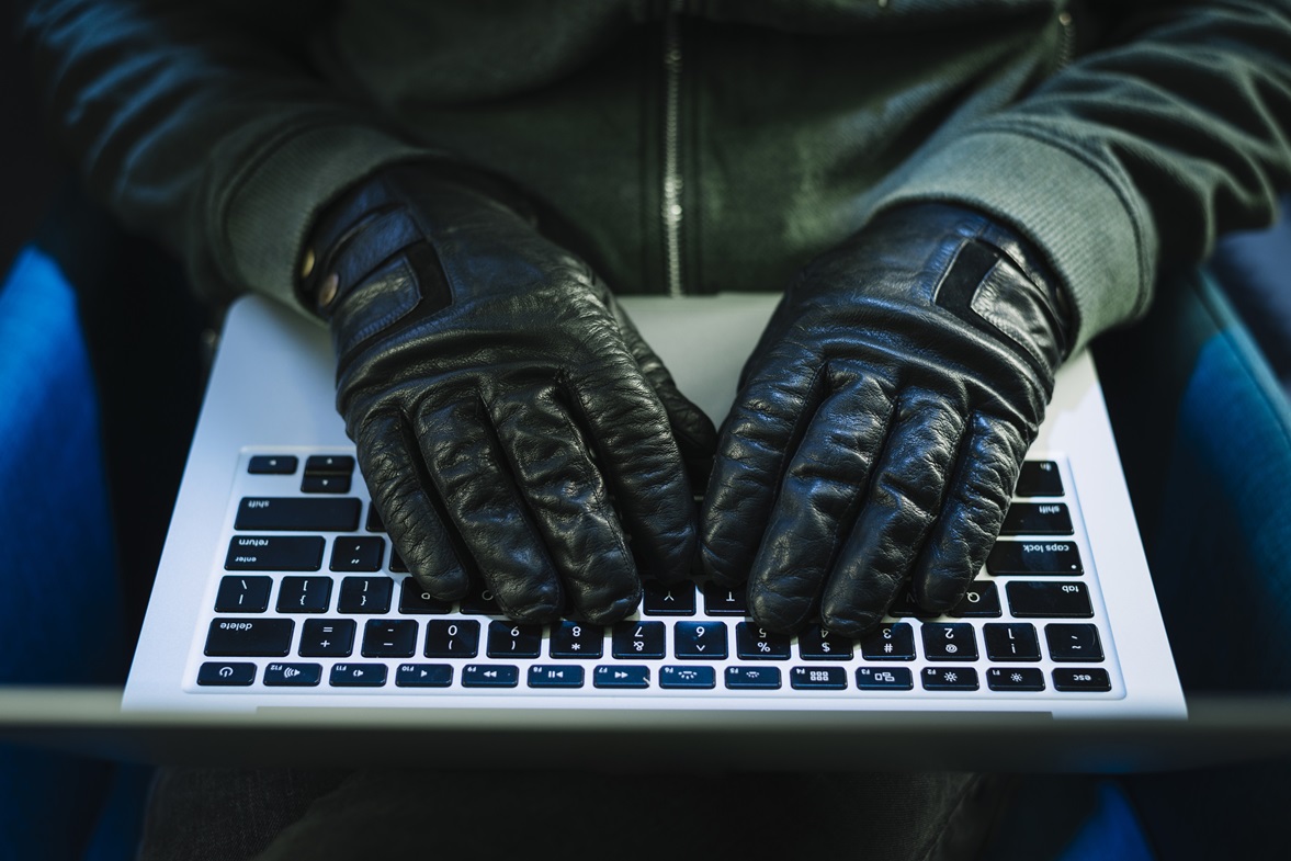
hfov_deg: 39.6
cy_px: 430
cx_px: 646
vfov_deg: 27.0
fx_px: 1793
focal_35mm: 50
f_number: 3.2
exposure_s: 1/60
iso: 100
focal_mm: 50
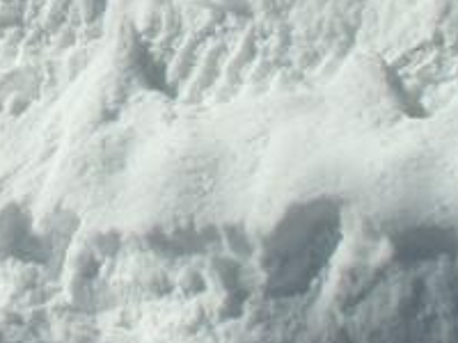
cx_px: -60
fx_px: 1482
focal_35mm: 112
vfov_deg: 12.5
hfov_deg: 17.0
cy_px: -190
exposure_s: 1/400
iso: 50
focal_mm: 5.86
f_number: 8
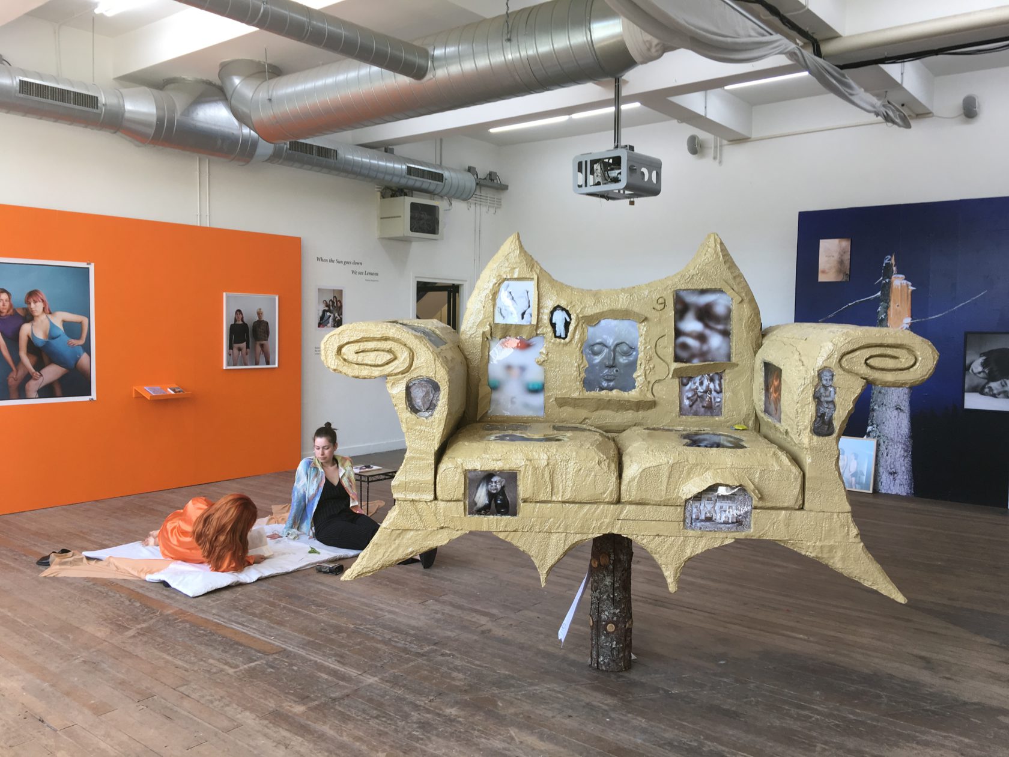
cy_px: 378
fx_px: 845
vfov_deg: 48.2
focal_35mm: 29
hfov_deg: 61.7
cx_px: 504
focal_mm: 4.15
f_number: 2.2
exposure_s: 1/50
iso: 25
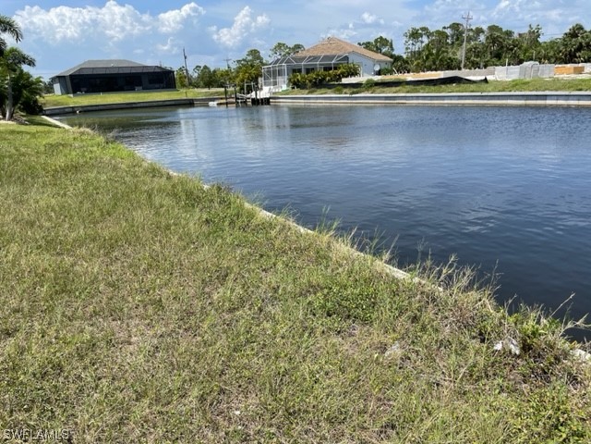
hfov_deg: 67.3
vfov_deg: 53.1
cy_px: 222
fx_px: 444
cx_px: 296
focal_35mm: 26
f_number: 1.6
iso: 32
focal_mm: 4.2
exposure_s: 1/3205
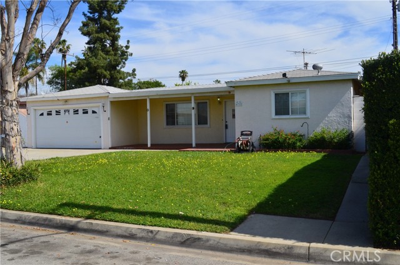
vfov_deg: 36.7
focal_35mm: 36
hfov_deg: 53.2
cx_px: 200
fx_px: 399
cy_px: 132
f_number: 11
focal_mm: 24
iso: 100
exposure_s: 1/125
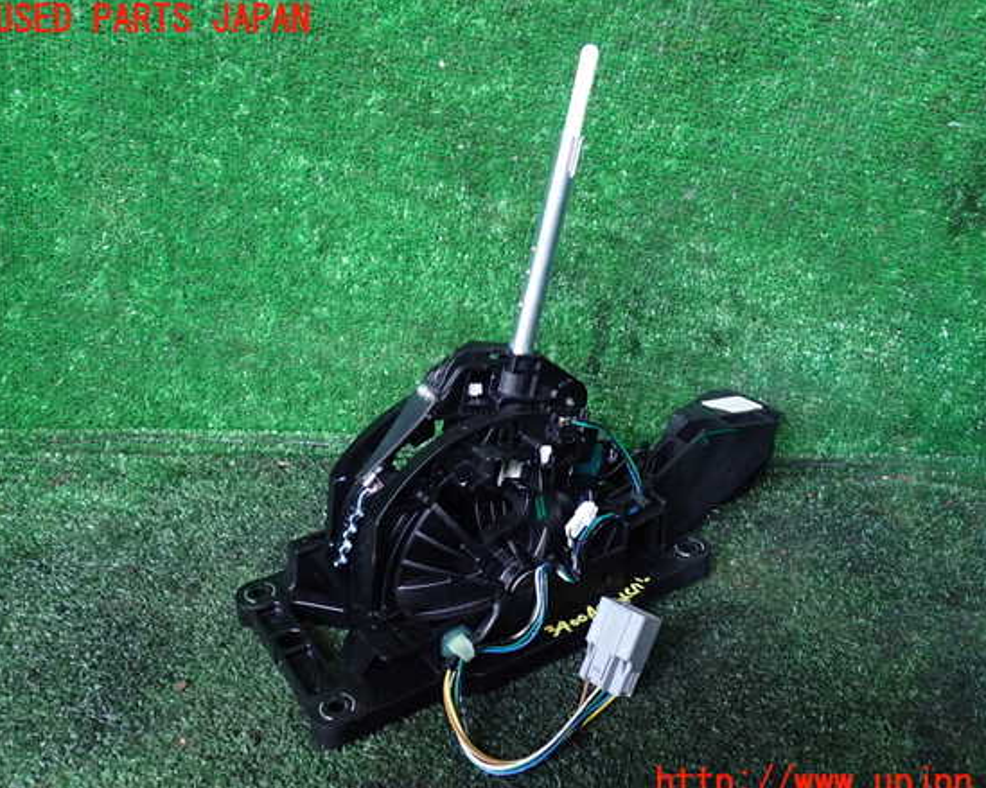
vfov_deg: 45.8
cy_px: 402
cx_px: 523
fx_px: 934
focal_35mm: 32
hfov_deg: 55.6
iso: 800
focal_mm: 5.4
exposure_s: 1/25
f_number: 2.3
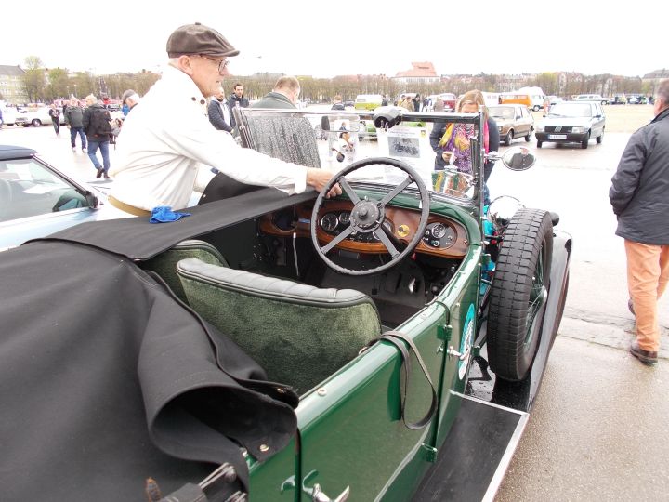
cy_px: 251
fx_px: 502
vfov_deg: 53.1
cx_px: 334
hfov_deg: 67.3
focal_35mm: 26
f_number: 3.2
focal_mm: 4.6
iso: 80
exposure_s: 1/125
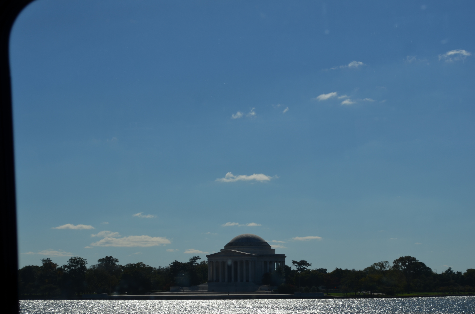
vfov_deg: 16.5
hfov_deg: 24.7
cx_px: 238
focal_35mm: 82
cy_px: 157
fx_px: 1086
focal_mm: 55
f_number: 8
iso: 100
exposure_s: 1/250
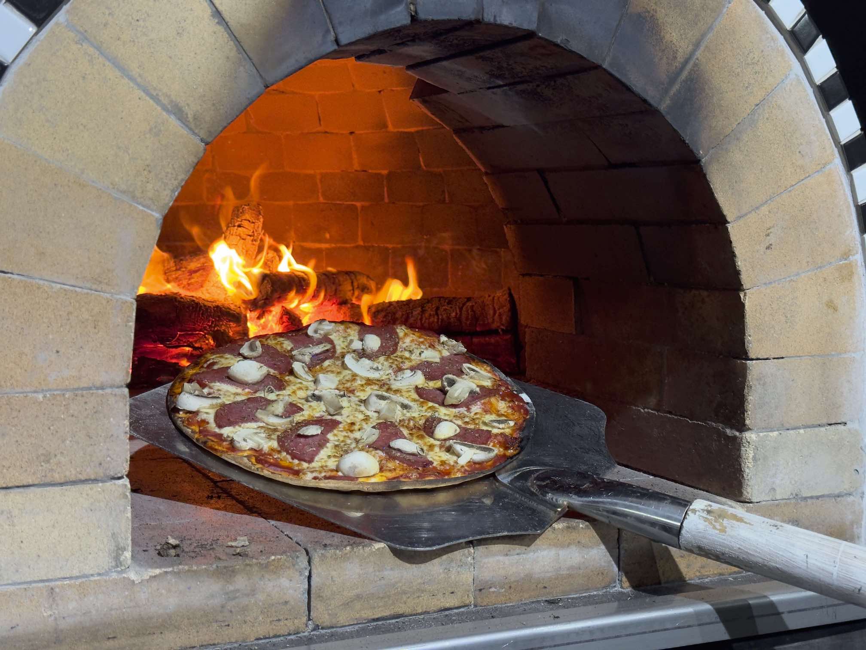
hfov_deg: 39.7
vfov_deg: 30.3
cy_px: 325
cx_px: 433
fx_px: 1201
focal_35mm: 48
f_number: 1.78
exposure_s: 1/33
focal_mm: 6.76
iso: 250
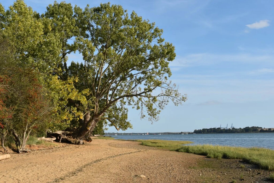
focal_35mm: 51
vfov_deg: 26.5
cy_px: 92
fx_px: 388
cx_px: 137
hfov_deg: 38.9
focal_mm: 34
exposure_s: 1/400
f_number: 10
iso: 200
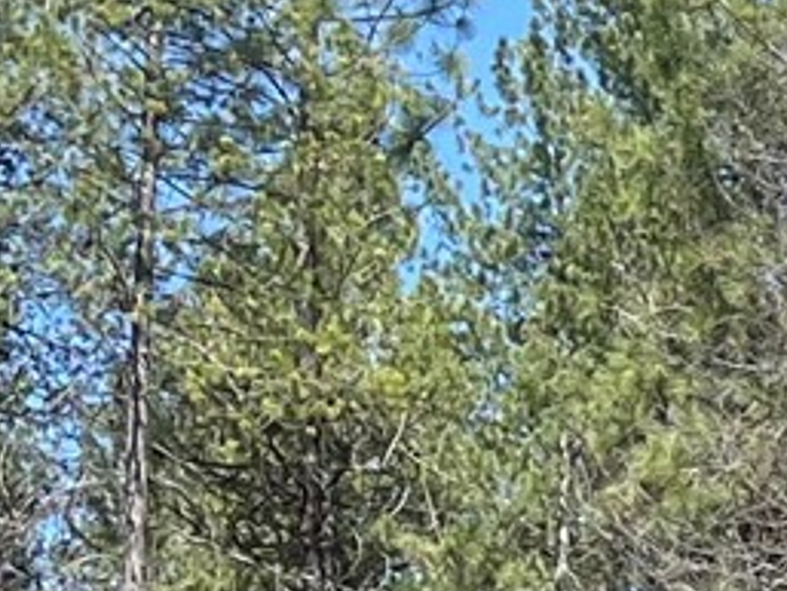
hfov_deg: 8.7
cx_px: 1899
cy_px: 1430
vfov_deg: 6.8
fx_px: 4708
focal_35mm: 207
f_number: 1.6
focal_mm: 5.1
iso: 50
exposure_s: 1/1151
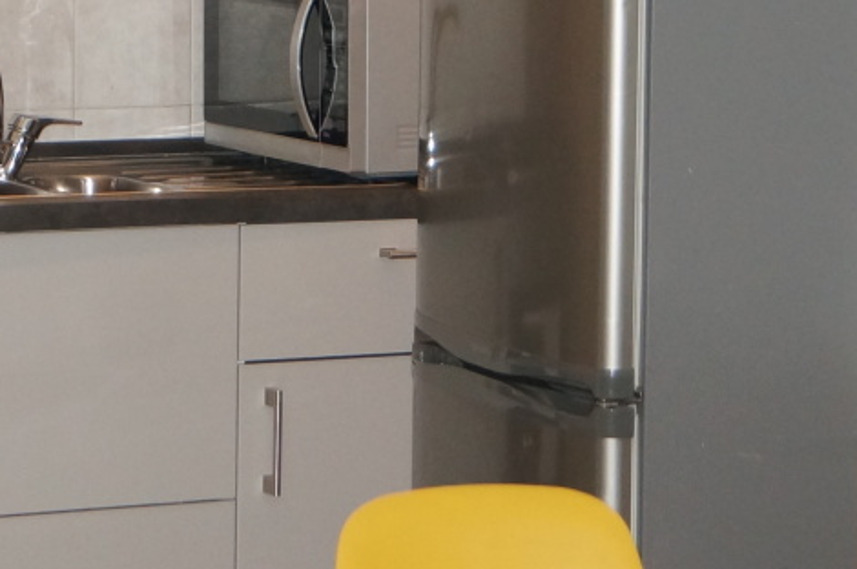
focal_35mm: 168
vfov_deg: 8.1
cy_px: -12
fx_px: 3984
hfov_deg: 12.3
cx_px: 449
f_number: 5
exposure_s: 1/100
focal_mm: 35
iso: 800
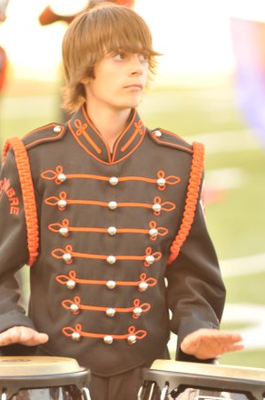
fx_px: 3854
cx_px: 118
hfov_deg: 3.9
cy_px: 245
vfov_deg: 5.9
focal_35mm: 348
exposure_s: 1/100
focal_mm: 170
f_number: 2.8
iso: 200
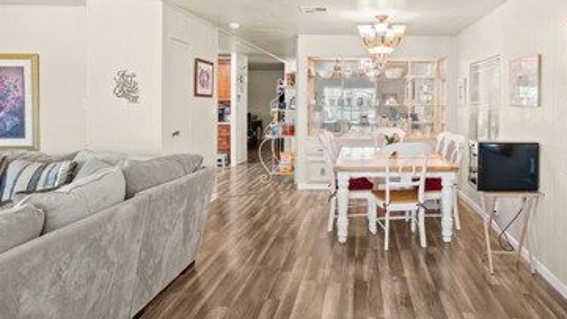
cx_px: 372
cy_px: 98
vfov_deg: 43.5
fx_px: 391
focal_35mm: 26
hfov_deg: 70.1
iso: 2000
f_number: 8
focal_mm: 14
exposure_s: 1/8
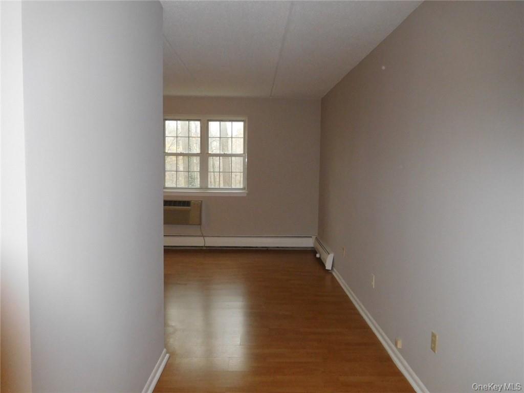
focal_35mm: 25
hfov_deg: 69.4
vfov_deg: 54.9
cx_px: 262
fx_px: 378
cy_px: 196
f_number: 3.4
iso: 400
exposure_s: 1/30
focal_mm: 4.5
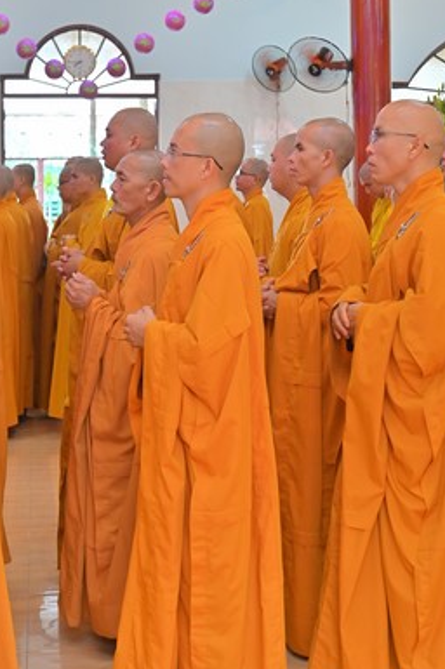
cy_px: 193
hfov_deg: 19.1
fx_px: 1319
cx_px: 169
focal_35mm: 71
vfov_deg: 28.2
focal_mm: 42
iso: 1000
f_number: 4
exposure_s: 1/100
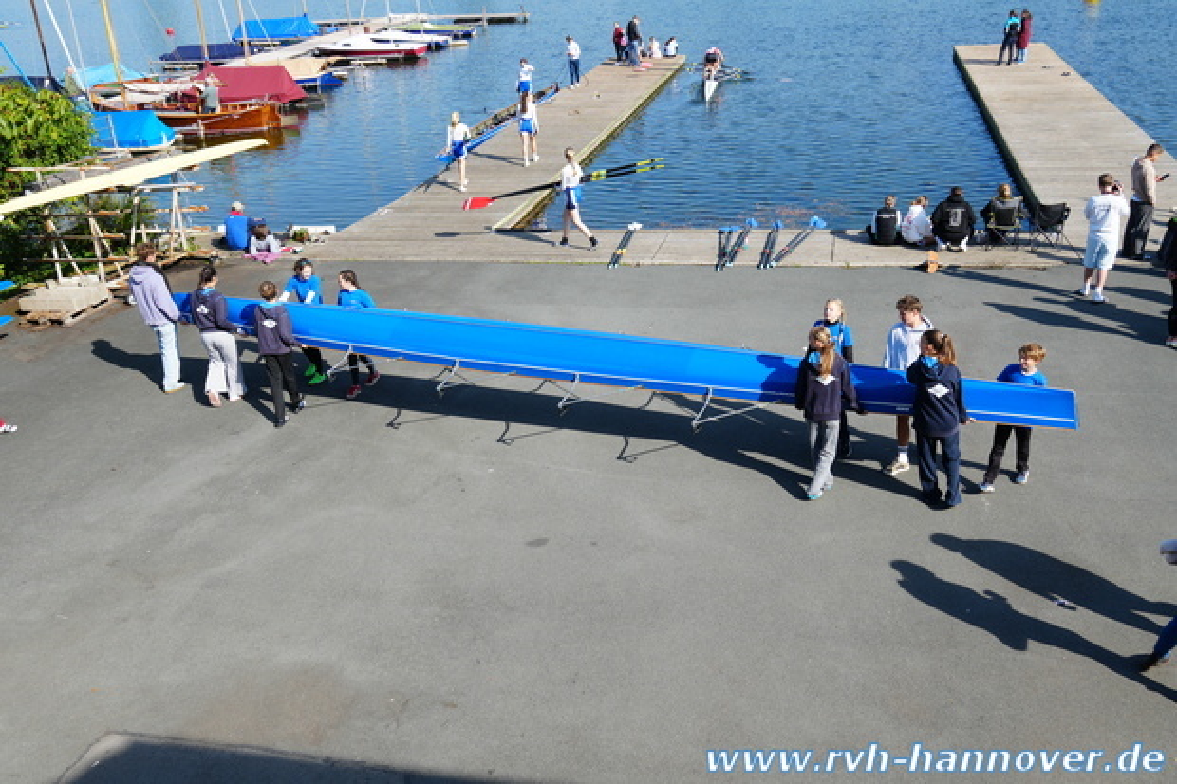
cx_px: 588
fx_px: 1079
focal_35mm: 33
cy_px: 392
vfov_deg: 39.9
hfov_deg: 57.2
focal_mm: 22
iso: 100
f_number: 9
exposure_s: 1/125
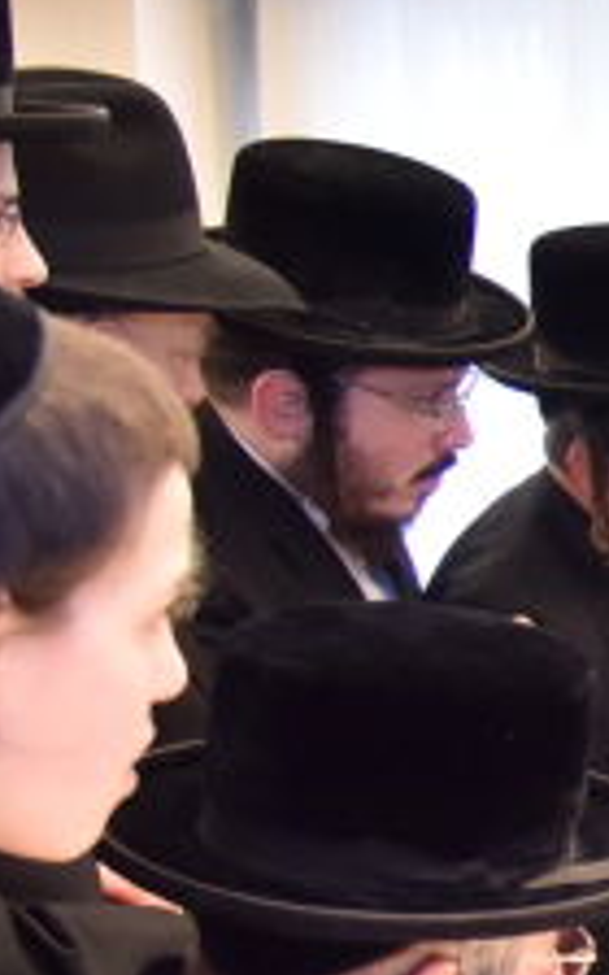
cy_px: 799
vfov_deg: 18.4
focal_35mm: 112
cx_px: 1696
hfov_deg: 9.6
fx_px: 2974
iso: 1600
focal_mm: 24
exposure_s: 1/100
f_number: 4
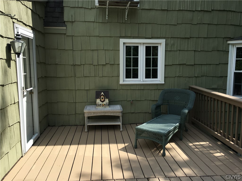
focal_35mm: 29
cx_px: 121
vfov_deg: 48.2
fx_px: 203
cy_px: 90
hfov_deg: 61.7
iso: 25
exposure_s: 1/827
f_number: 2.2
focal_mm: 4.15
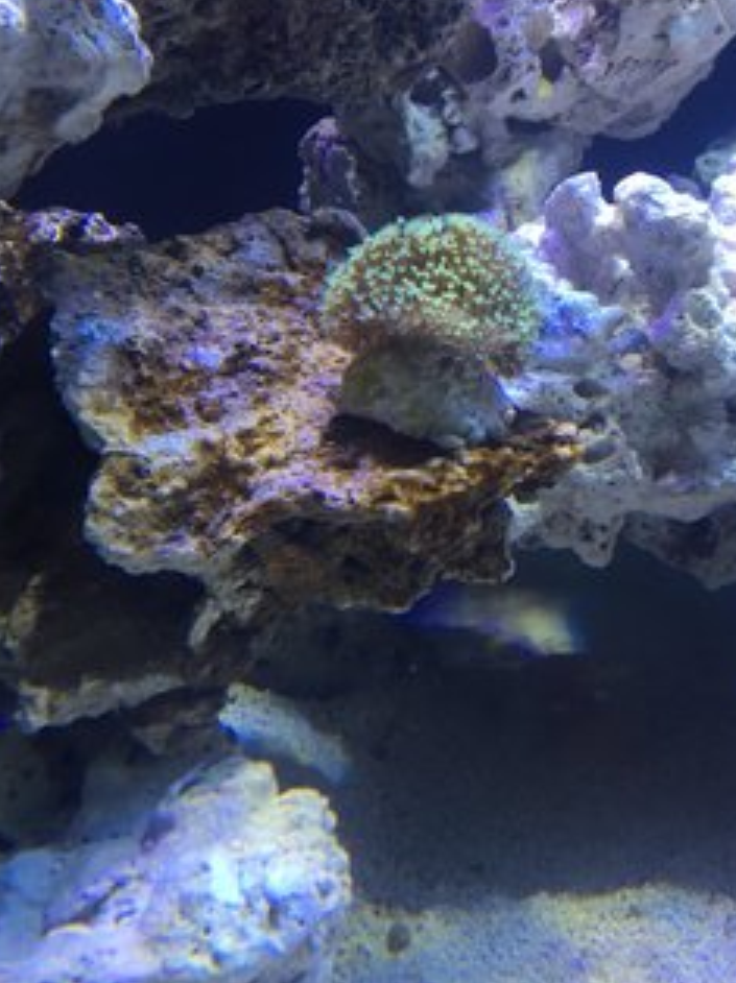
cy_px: 385
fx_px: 1050
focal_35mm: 37
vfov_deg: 49.8
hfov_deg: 38.5
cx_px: 438
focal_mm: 4.15
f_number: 2.2
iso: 40
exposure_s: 1/100
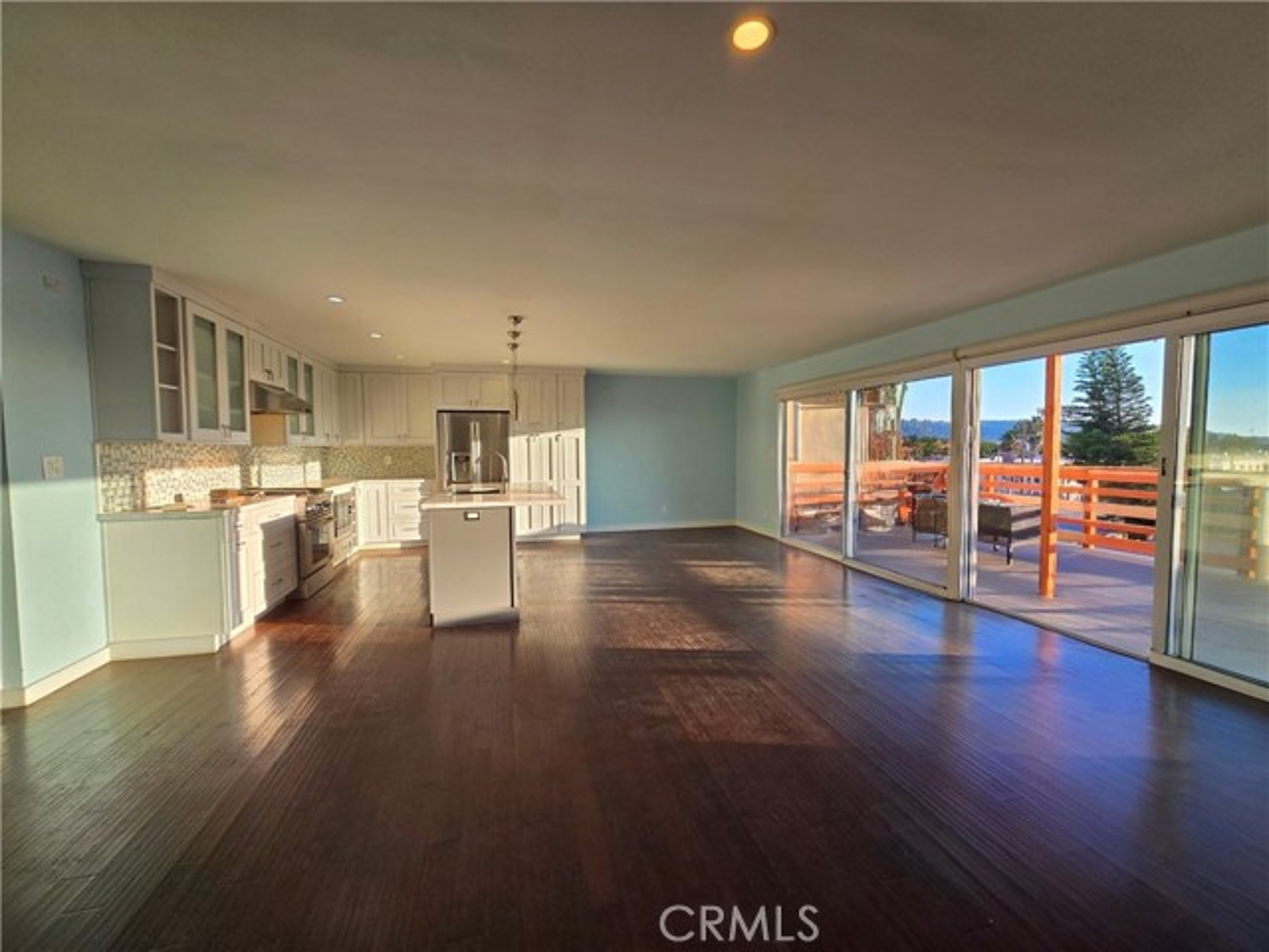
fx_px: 477
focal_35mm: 13
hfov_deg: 106.2
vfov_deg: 89.9
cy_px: 476
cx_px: 634
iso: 50
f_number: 2.2
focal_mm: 2.2
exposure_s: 1/292
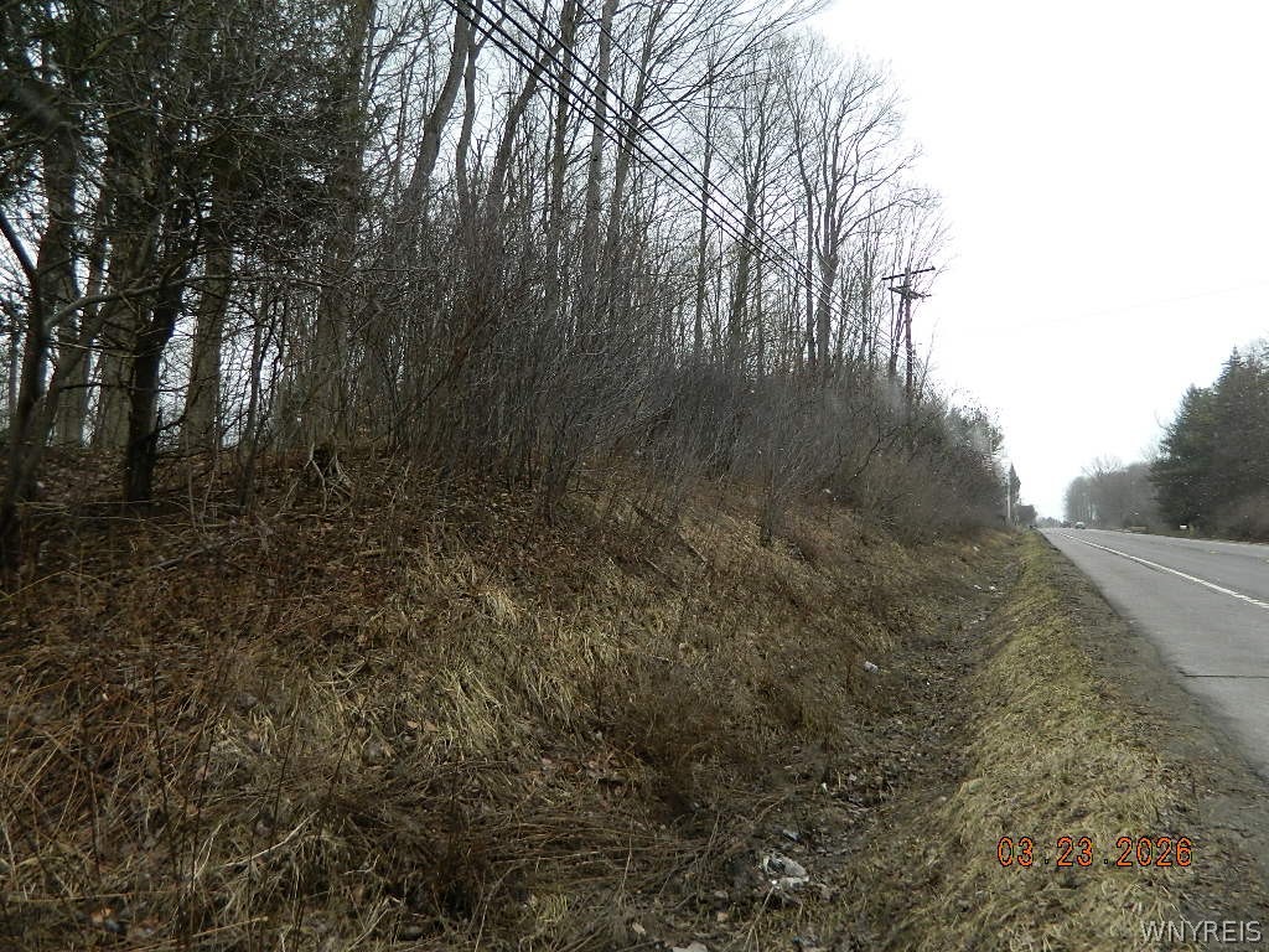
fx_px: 916
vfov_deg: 54.9
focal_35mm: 25
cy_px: 476
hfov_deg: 69.4
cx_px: 634
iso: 80
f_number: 3.1
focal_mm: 4.5
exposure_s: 1/200
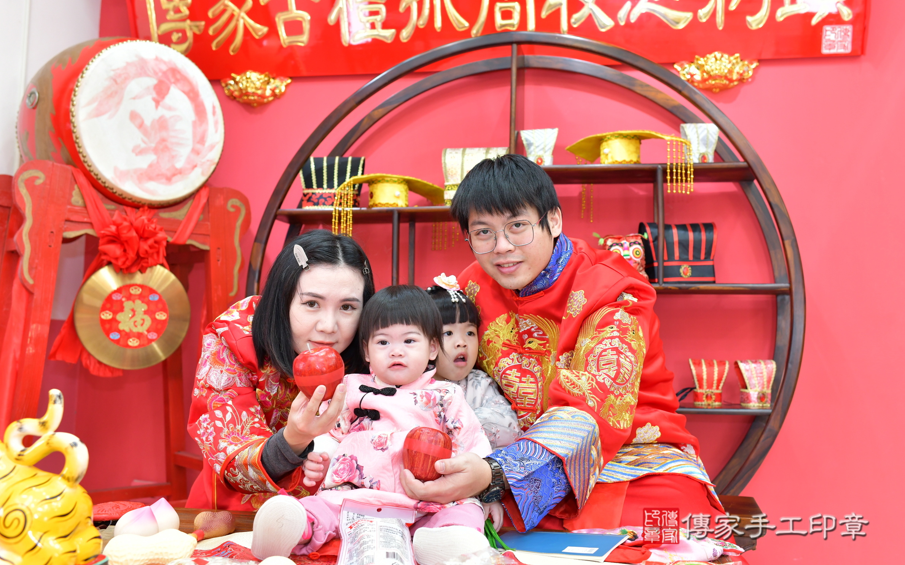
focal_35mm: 36
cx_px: 456
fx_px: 888
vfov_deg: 35.3
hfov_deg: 54.0
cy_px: 272
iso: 800
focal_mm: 35
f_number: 4.5
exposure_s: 1/200
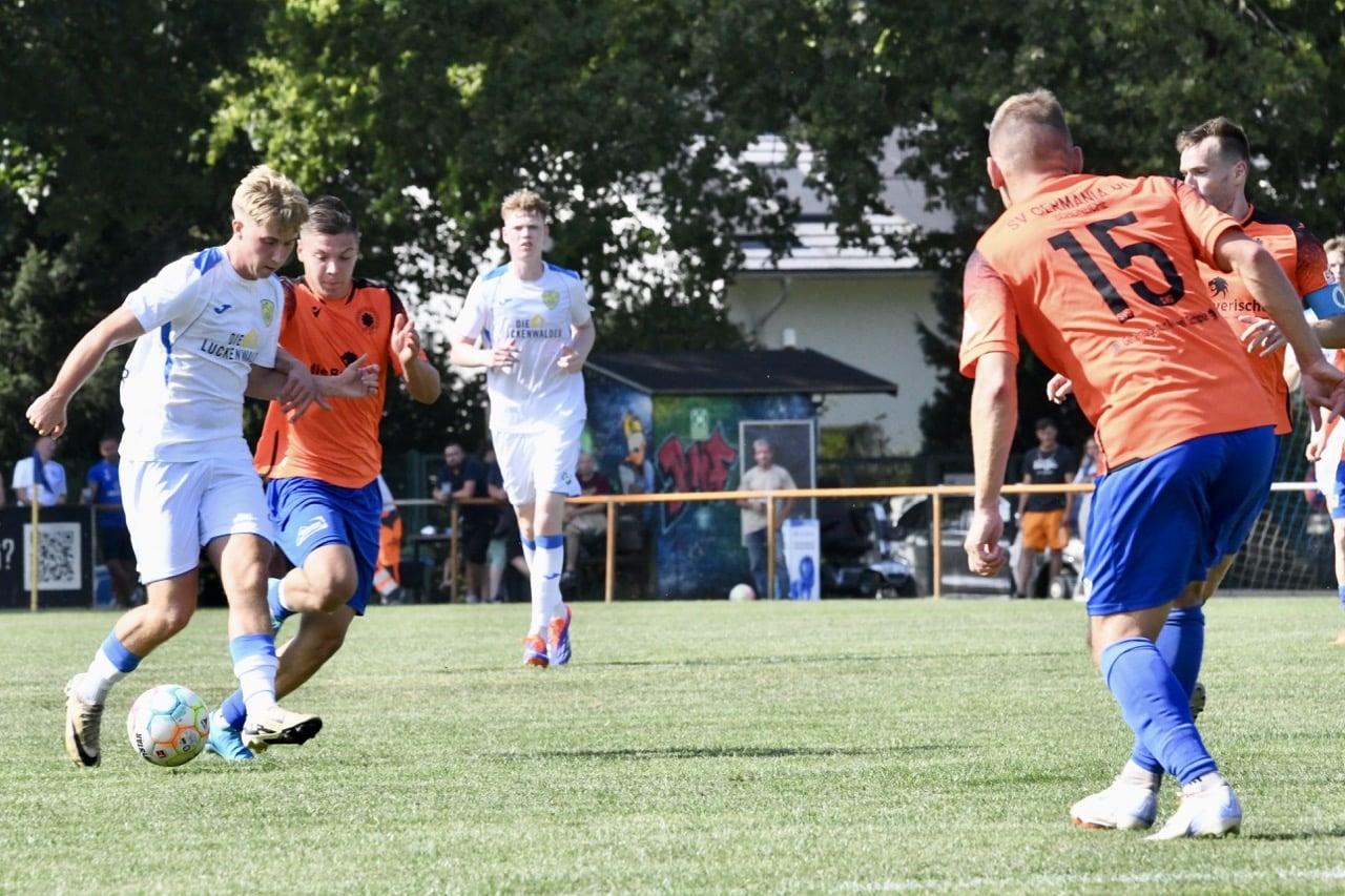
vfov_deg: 4.4
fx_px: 11580
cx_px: 672
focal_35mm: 310
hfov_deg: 6.6
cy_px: 448
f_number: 14
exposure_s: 1/1600
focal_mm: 310
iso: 5000
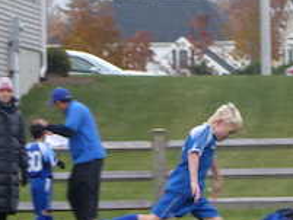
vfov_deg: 3.2
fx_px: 3921
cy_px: 159
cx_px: 337
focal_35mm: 463
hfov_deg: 4.3
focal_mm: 31.5
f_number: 2.8
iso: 100
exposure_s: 1/100
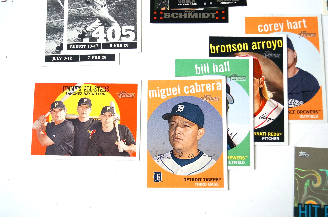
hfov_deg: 43.7
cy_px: 108
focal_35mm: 45
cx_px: 164
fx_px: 409
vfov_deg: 29.8
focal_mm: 30
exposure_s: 1/160
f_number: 4.5
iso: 640
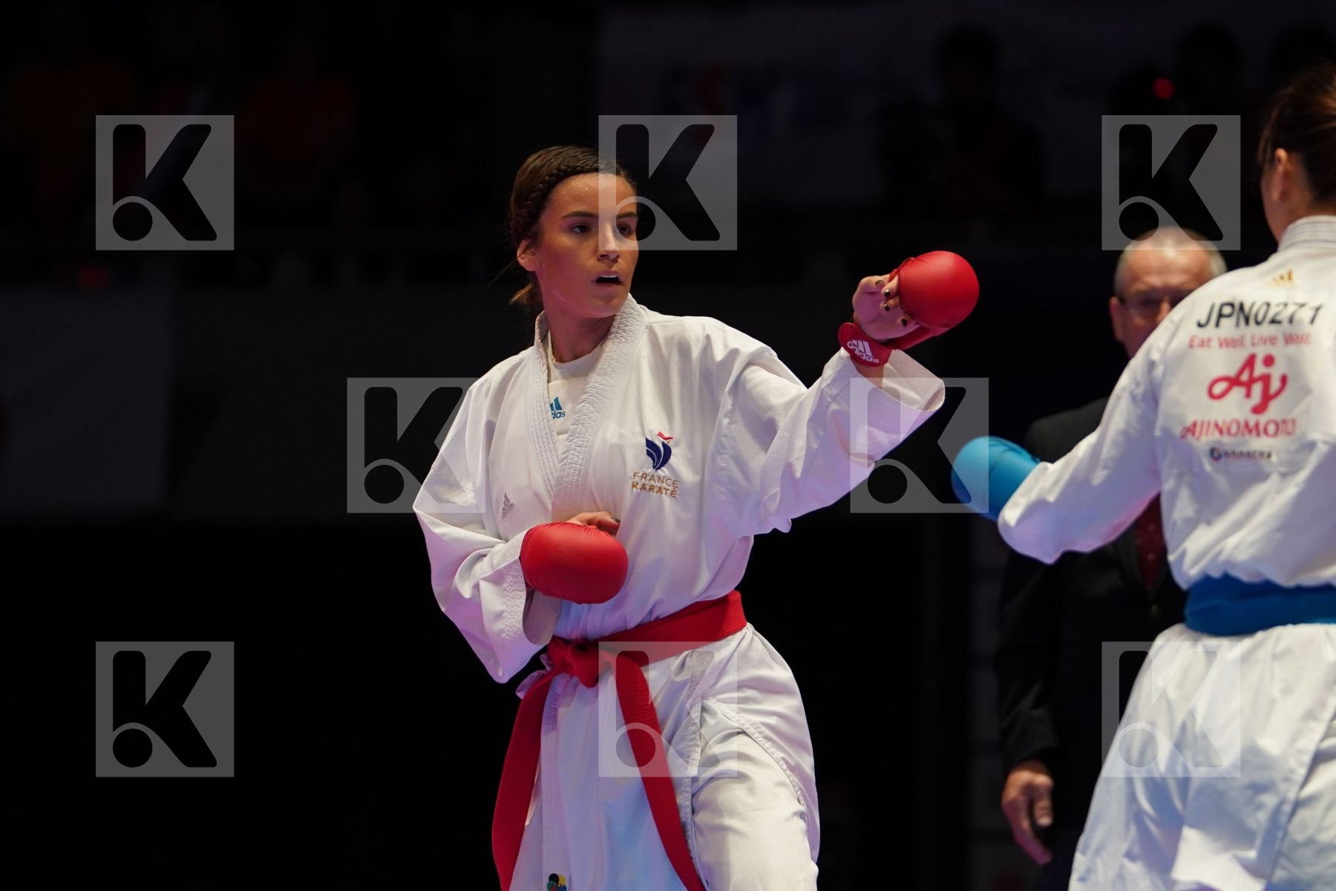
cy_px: 446
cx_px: 668
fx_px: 8683
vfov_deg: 5.9
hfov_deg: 8.8
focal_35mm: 234
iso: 1600
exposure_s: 1/1000
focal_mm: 156
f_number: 2.8
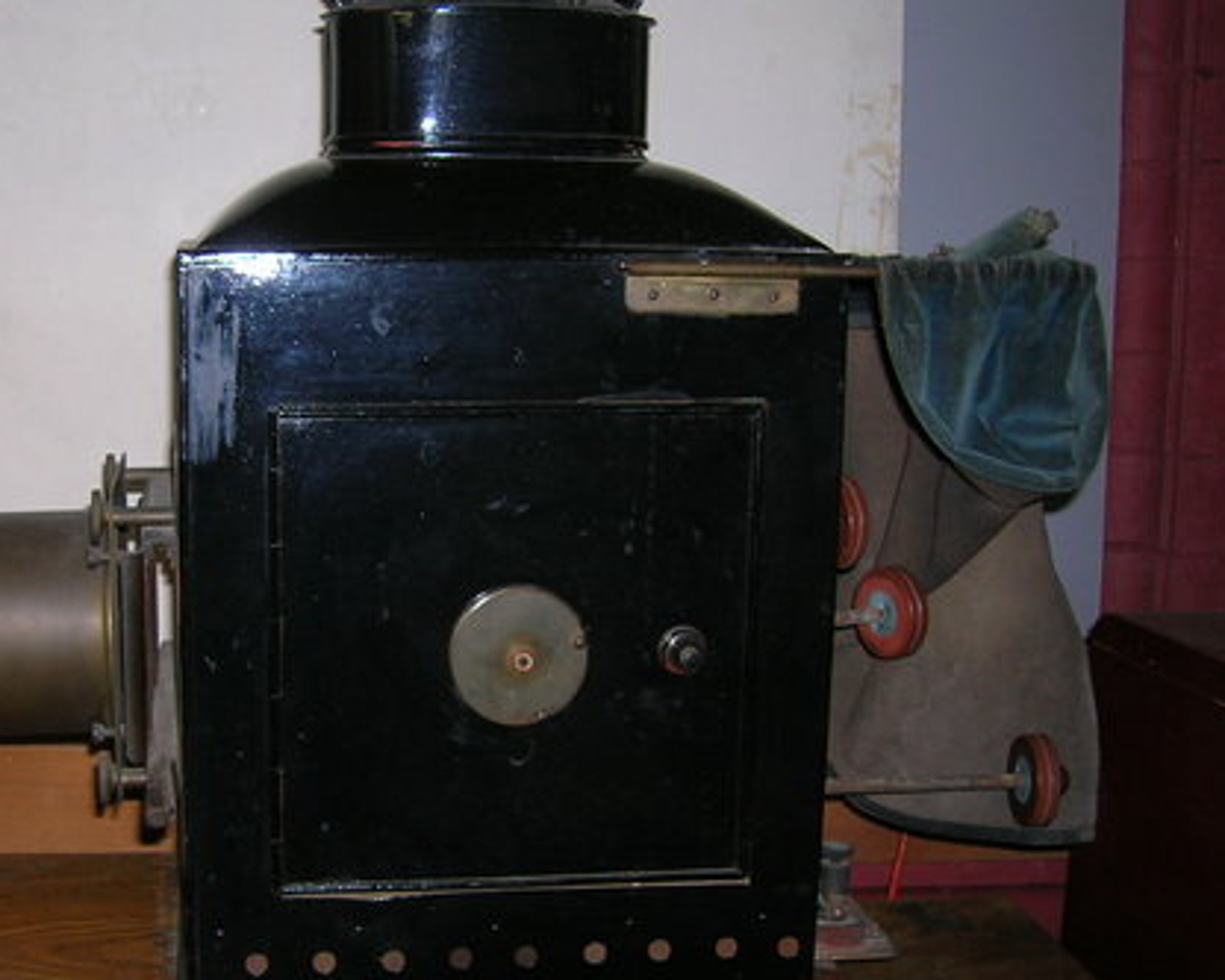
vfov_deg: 29.7
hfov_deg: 36.1
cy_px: 512
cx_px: 365
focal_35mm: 51
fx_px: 1849
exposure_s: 1/60.1
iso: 50
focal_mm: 5.7
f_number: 2.9
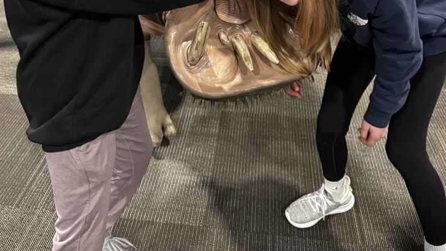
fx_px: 438
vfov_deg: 29.1
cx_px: 219
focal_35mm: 37
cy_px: -21
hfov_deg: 54.0
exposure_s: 1/60
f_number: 1.78
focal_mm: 6.76
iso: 640
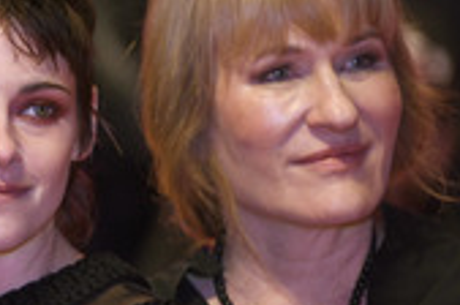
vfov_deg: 2.7
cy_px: 210
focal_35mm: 508
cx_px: -78
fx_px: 6479
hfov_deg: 4.1
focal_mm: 190
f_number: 3.2
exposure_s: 1/500
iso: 1250
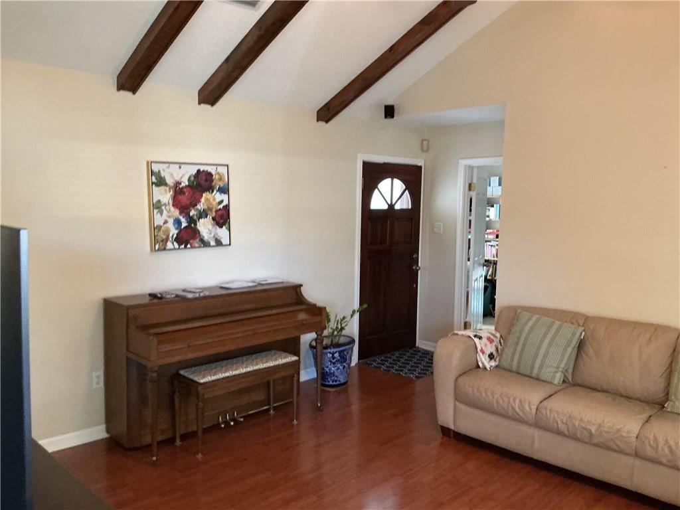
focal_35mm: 29
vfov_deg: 48.2
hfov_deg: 61.7
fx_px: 570
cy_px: 255
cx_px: 340
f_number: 1.8
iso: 250
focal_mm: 3
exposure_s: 1/40
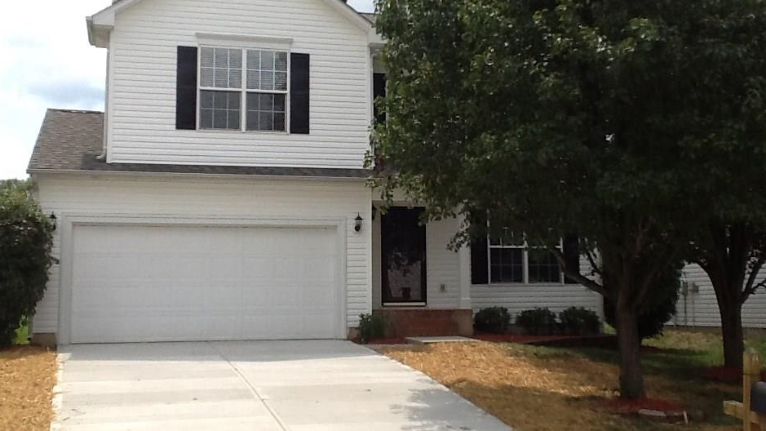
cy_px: 198
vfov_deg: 24.4
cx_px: 387
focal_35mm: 49
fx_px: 995
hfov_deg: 42.1
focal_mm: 2.03
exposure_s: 1/990
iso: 40
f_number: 2.4
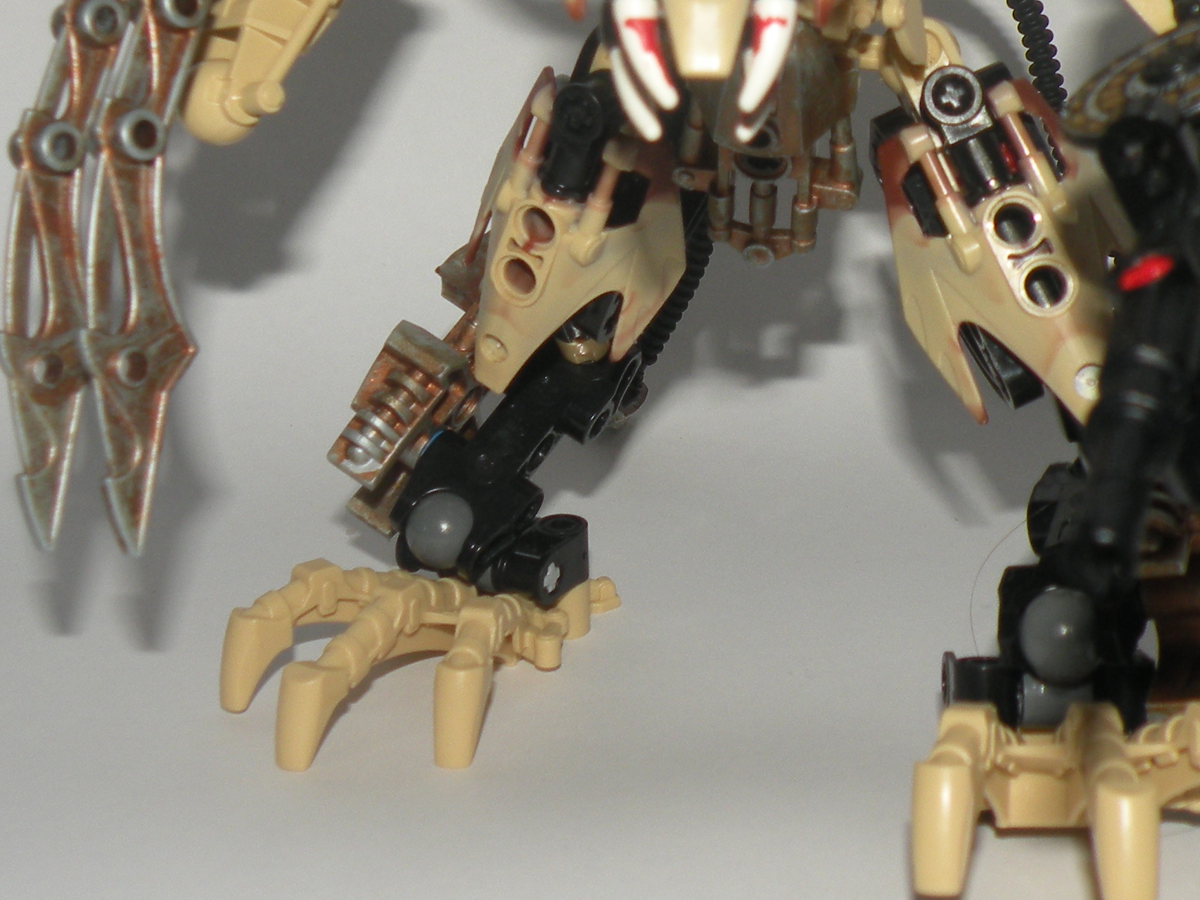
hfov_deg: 28.1
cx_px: 752
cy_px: 102
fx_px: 2392
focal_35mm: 69
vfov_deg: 20.9
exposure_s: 1/60
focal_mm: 5.8
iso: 64
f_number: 3.2
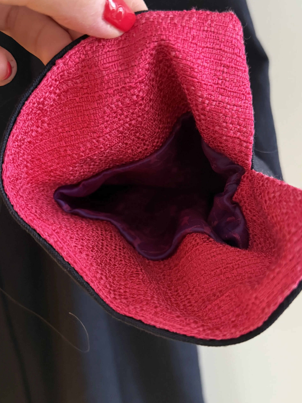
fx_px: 407
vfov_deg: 52.6
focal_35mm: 35
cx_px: 159
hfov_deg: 40.7
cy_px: 199
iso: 800
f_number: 1.78
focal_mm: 6.76
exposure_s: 1/60
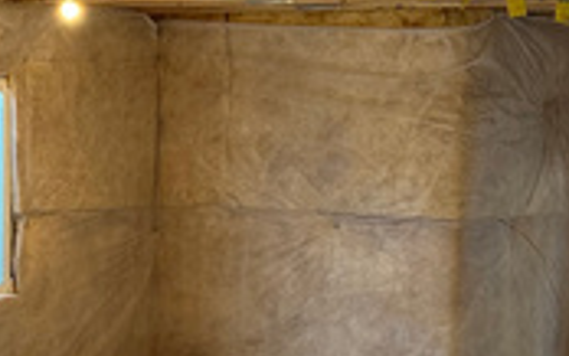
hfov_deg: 18.6
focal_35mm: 112
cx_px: 203
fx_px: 1738
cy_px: 412
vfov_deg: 11.5
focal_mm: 6.86
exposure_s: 1/60
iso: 250
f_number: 1.78
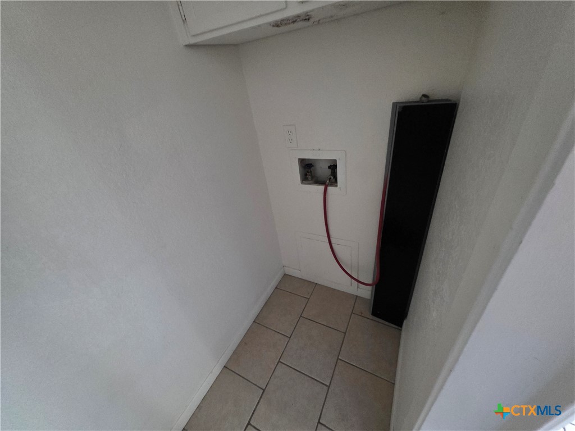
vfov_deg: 89.9
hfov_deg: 106.2
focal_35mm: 13
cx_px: 288
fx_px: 216
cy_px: 216
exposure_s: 1/40
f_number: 1.9
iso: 1000
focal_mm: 2.2
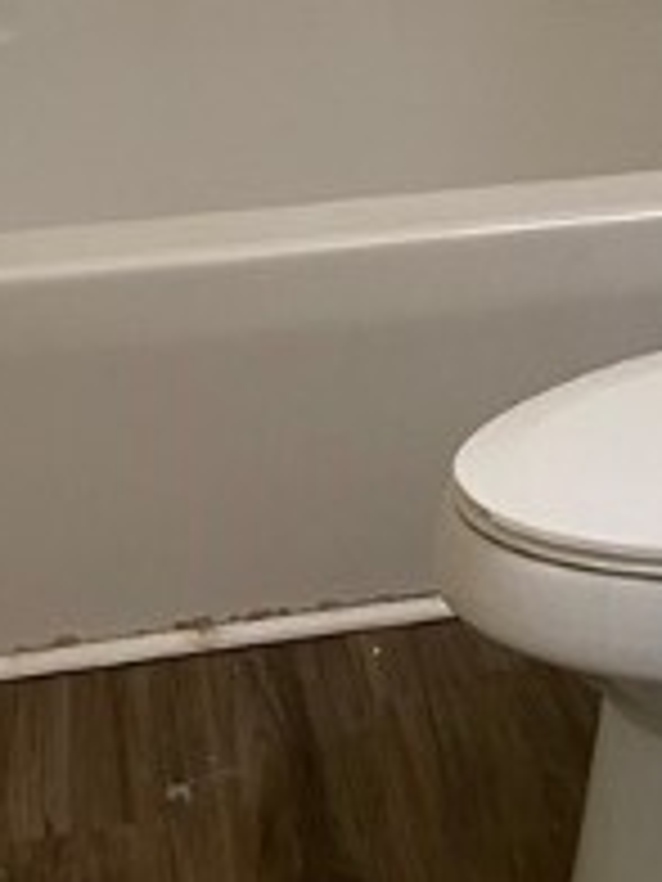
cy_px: -580
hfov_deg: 14.3
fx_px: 2601
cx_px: 621
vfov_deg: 16.8
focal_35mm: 102
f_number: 1.8
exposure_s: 1/60
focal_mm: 4.25
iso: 125
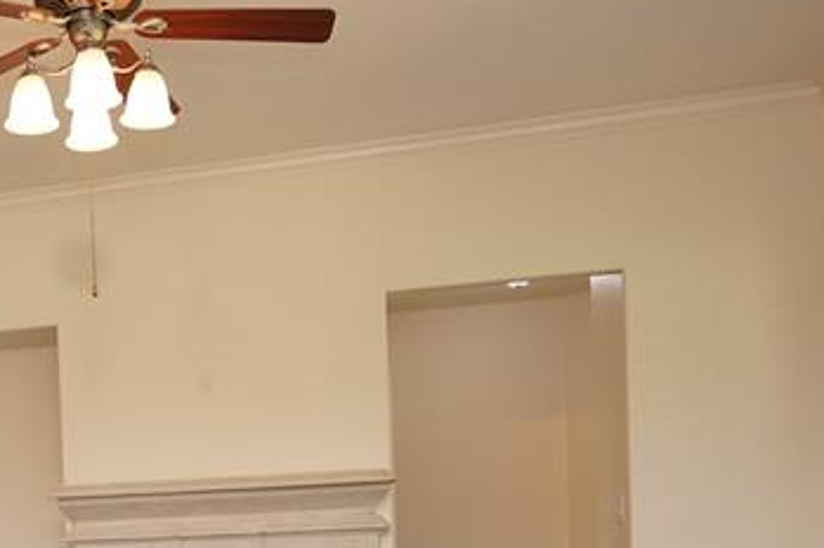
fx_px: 1075
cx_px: 21
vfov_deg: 26.6
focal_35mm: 47
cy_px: 583
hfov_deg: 37.9
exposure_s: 1/160
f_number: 4
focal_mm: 16
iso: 1000
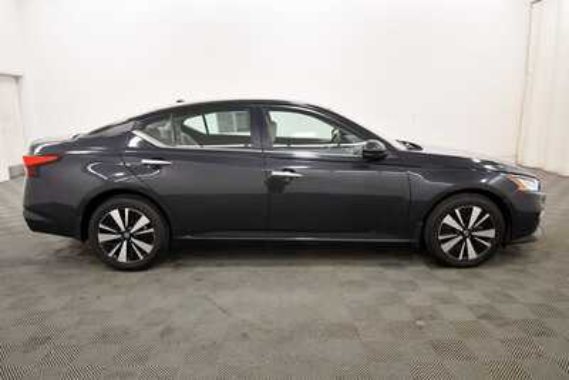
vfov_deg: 53.2
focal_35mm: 24
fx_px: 379
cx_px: 284
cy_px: 190
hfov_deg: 73.7
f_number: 5.3
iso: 900
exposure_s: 1/125
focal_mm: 16
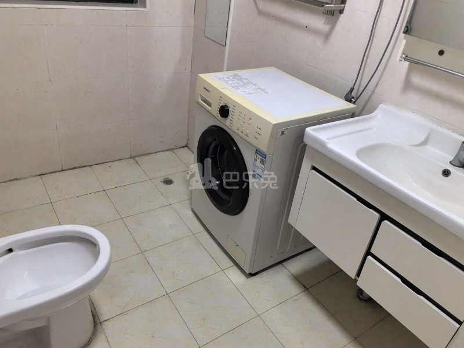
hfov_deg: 65.3
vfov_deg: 51.4
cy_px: 174
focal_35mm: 27
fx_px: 362
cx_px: 232
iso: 250
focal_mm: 5.75
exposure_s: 1/33.3
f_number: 1.4
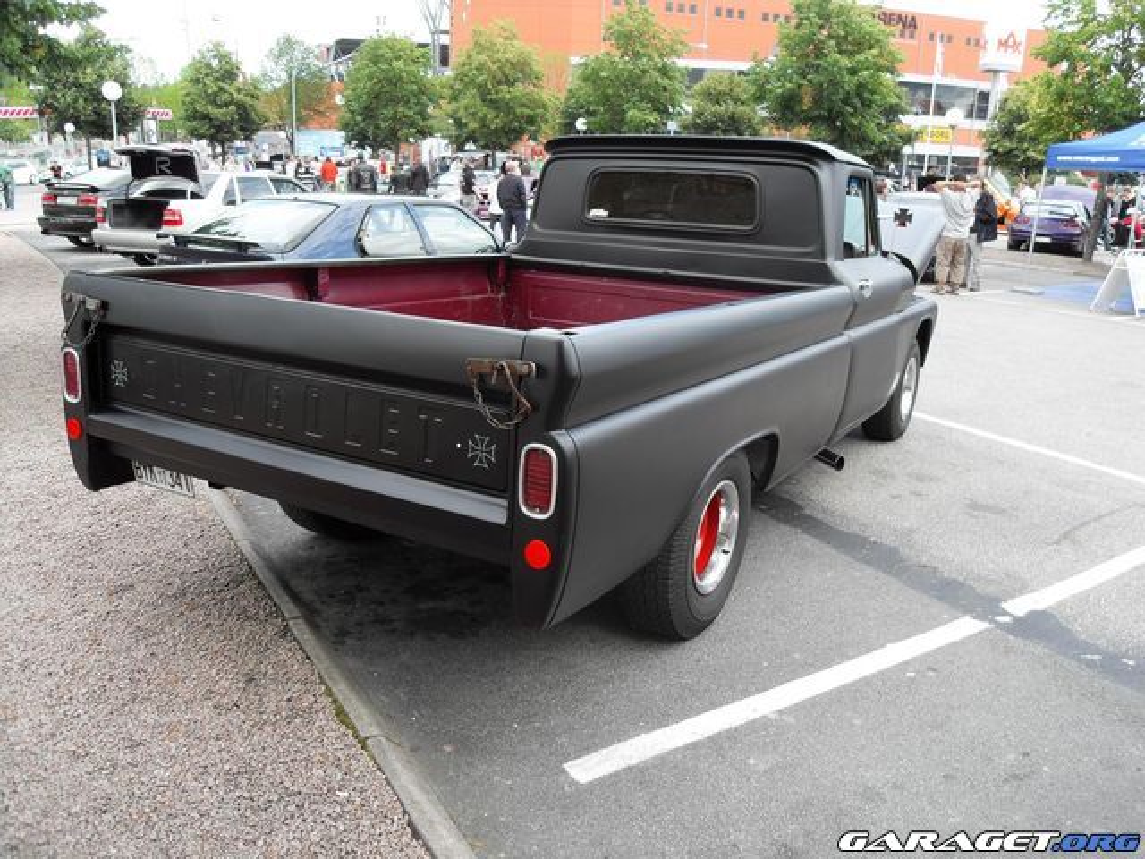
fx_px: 926
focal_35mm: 28
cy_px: 430
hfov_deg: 63.4
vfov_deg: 49.7
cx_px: 572
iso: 80
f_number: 2.8
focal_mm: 6
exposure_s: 1/180
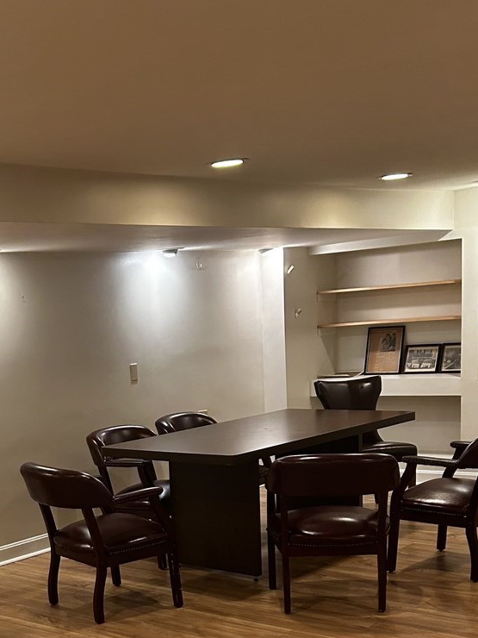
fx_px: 994
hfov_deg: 26.4
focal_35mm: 54
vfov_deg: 34.4
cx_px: 72
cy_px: 513
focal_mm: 5.7
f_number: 1.5
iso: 125
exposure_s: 1/79
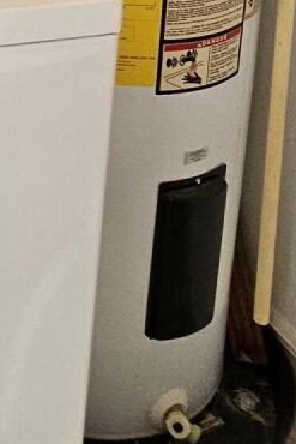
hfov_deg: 16.0
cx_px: -226
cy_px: -256
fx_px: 899
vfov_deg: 22.0
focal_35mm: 73
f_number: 2.2
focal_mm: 2.2
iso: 250
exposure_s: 1/60
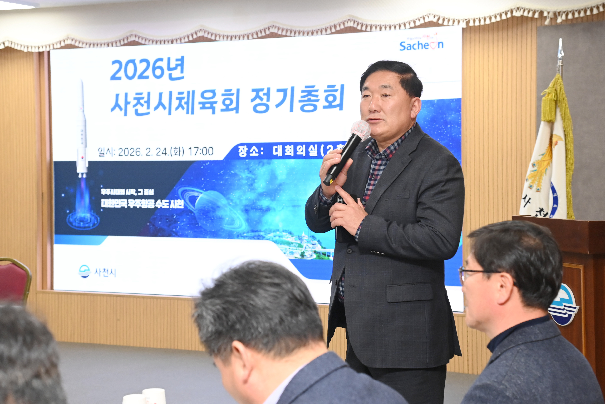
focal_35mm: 65
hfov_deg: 31.0
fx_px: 1092
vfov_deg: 20.9
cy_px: 202
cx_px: 302
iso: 3200
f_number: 6.3
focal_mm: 65
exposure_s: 1/250
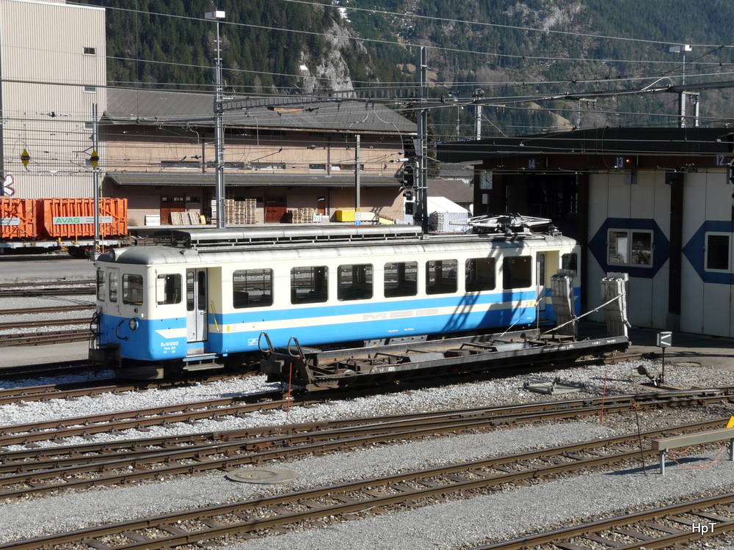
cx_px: 367
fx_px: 1293
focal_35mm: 61
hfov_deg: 31.7
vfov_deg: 24.0
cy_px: 275
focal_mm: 10
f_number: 5.6
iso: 100
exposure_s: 1/500
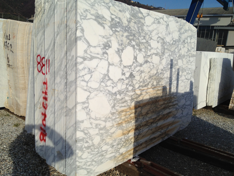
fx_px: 237
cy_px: 88
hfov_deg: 52.6
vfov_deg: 40.7
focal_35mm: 35
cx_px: 117
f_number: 2.4
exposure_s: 1/3690
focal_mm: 4.28
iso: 64
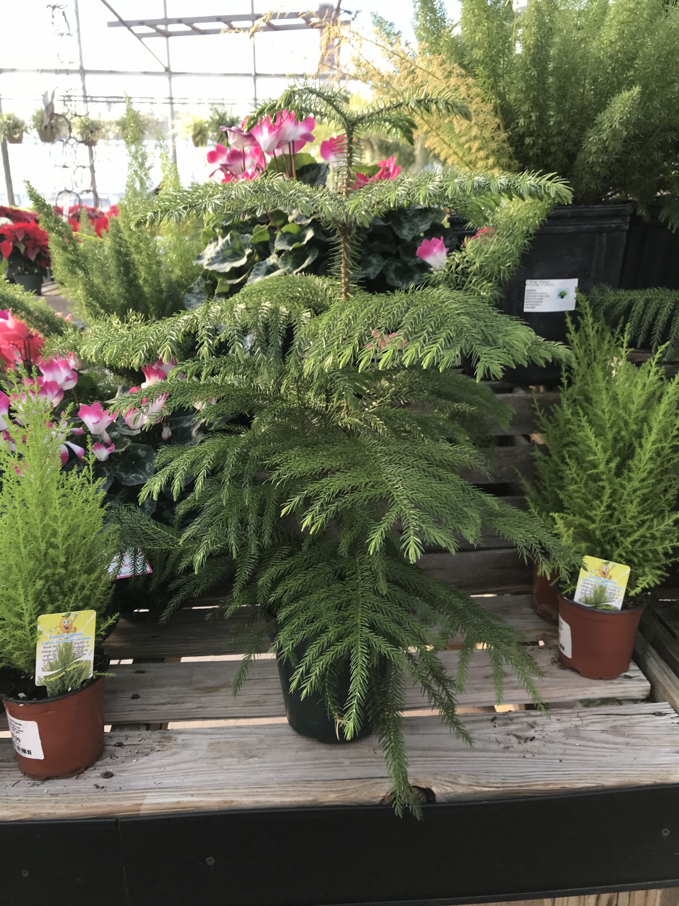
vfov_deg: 63.4
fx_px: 732
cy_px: 453
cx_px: 340
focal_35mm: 28
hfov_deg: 49.7
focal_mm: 3.99
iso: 20
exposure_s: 1/216
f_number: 1.8
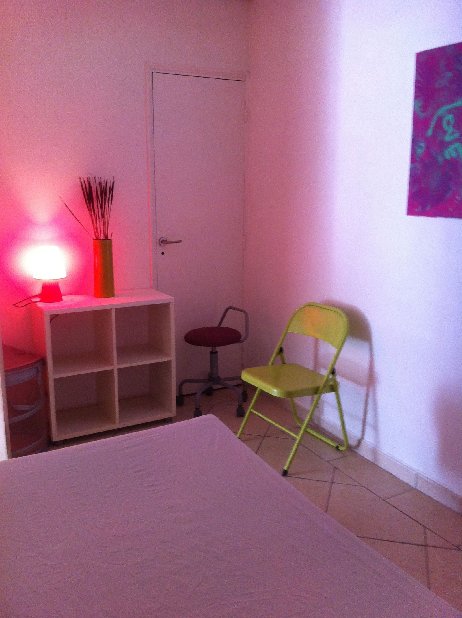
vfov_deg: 52.7
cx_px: 231
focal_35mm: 35
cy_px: 309
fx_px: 624
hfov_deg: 40.6
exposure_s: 1/15
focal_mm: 3.85
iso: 160
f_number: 2.8
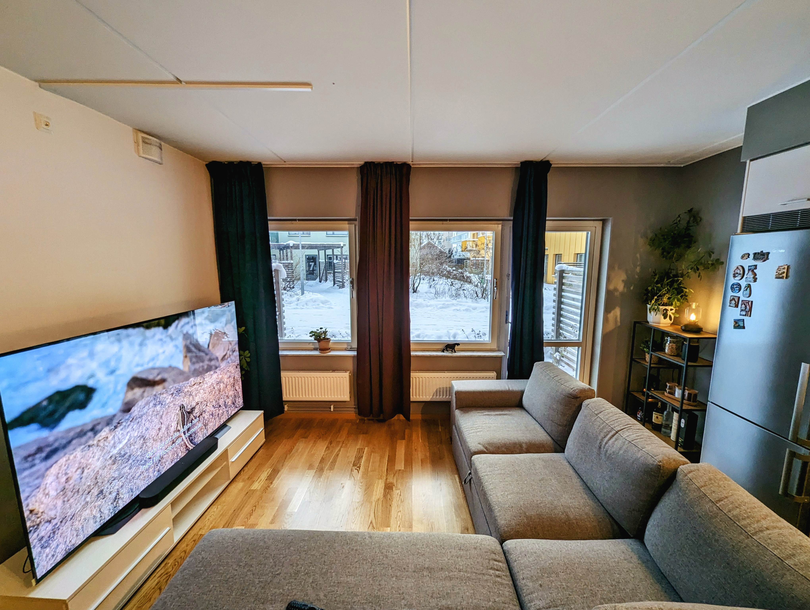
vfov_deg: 90.1
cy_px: 305
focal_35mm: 13
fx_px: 305
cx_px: 405
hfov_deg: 106.1
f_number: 2.2
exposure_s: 1/70.4
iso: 50
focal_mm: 1.95
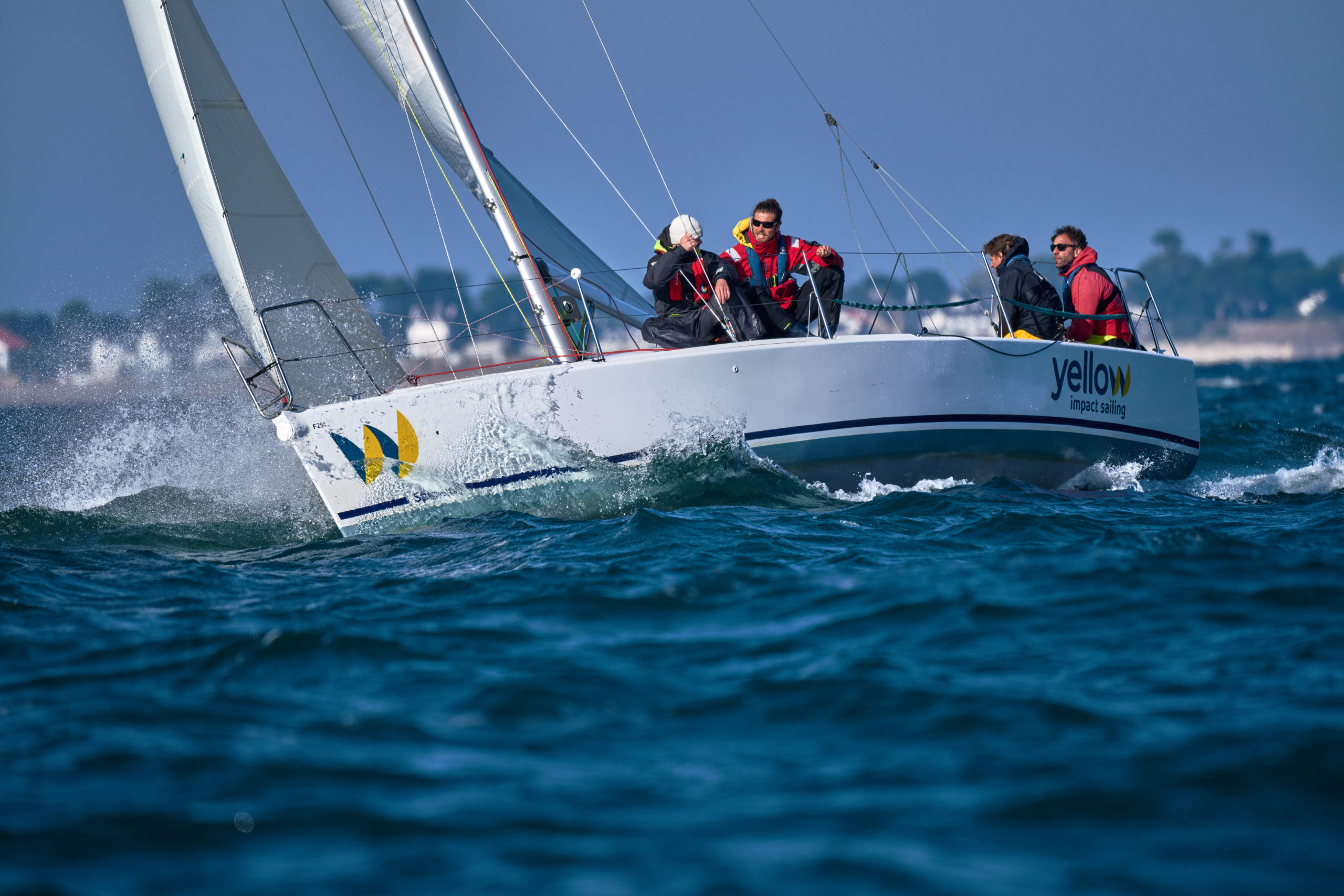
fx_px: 22400
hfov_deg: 3.4
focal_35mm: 600
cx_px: 672
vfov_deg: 2.3
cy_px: 448
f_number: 6.3
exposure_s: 1/2500
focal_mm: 600
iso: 200
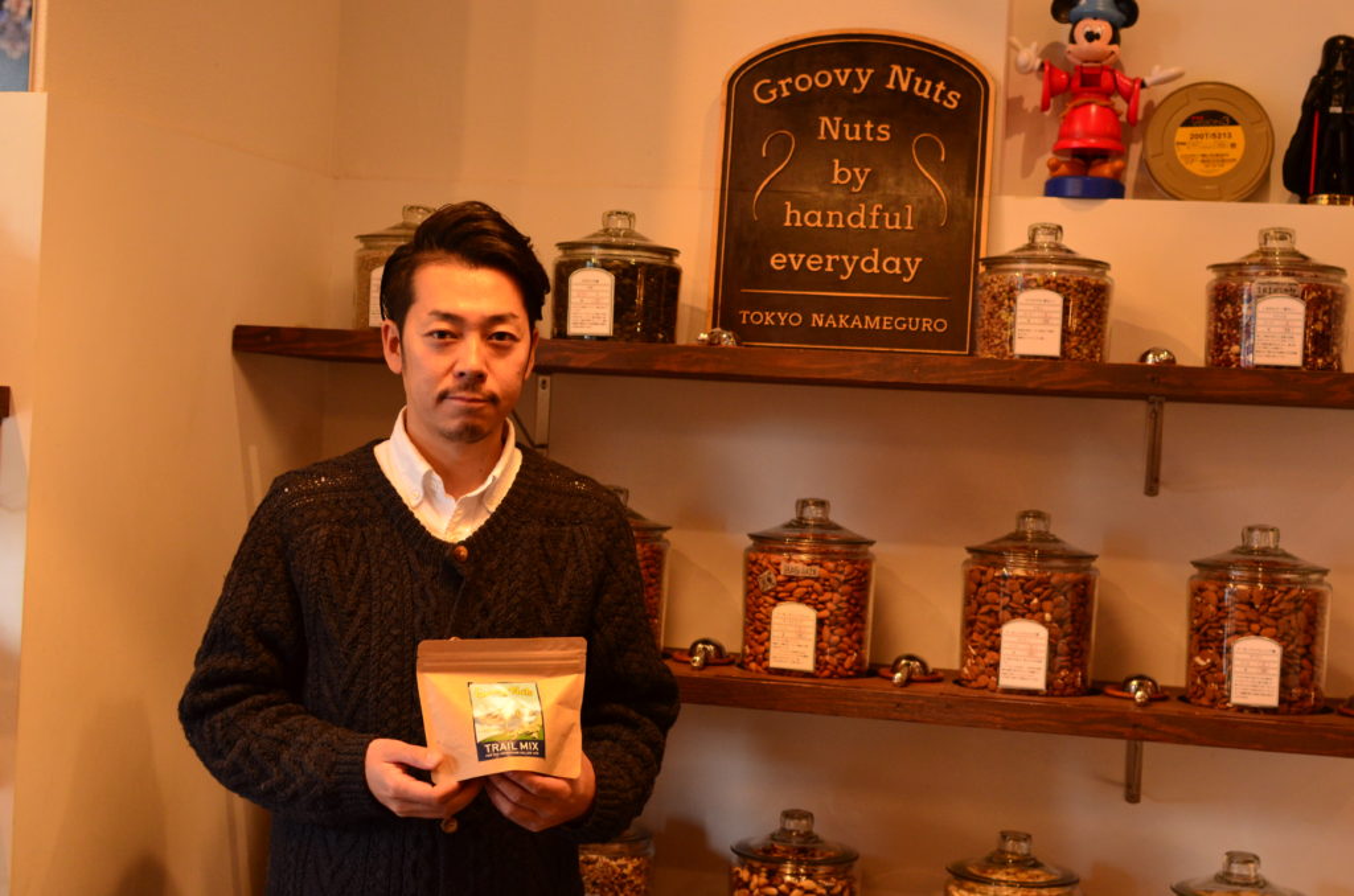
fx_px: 1970
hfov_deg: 37.9
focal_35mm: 52
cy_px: 448
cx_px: 677
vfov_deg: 25.6
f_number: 4
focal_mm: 35
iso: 1000
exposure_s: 1/60
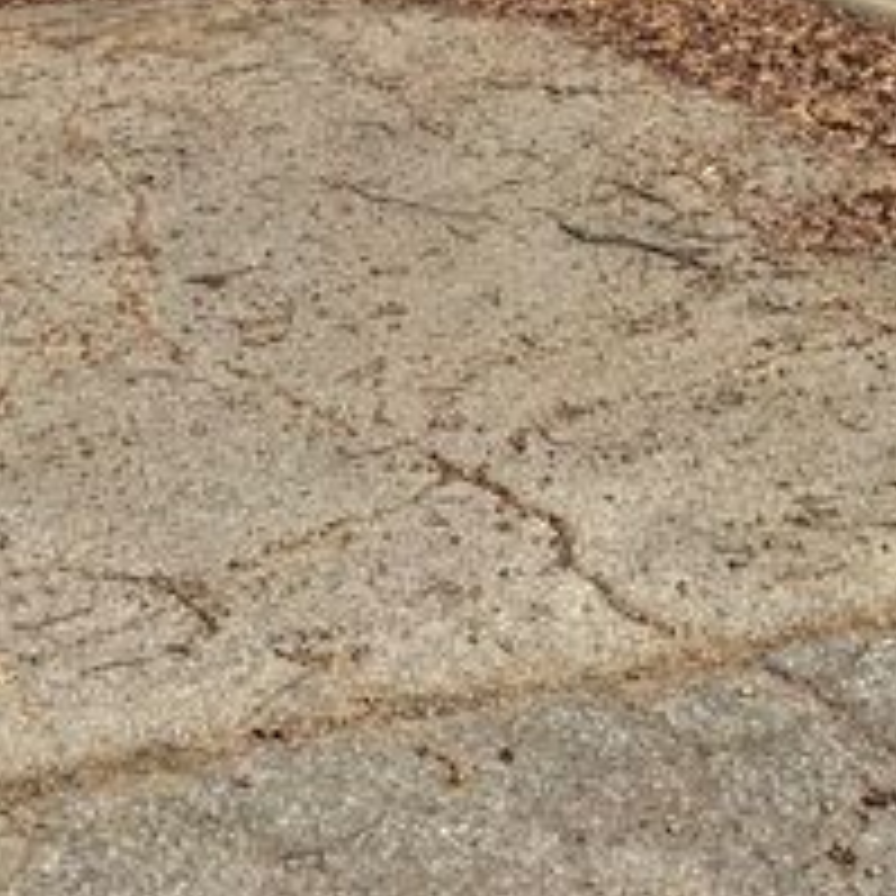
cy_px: -583
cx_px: 252
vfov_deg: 19.8
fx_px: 2079
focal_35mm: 71
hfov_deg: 24.1
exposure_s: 1/6711
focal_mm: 6.76
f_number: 1.78
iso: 80
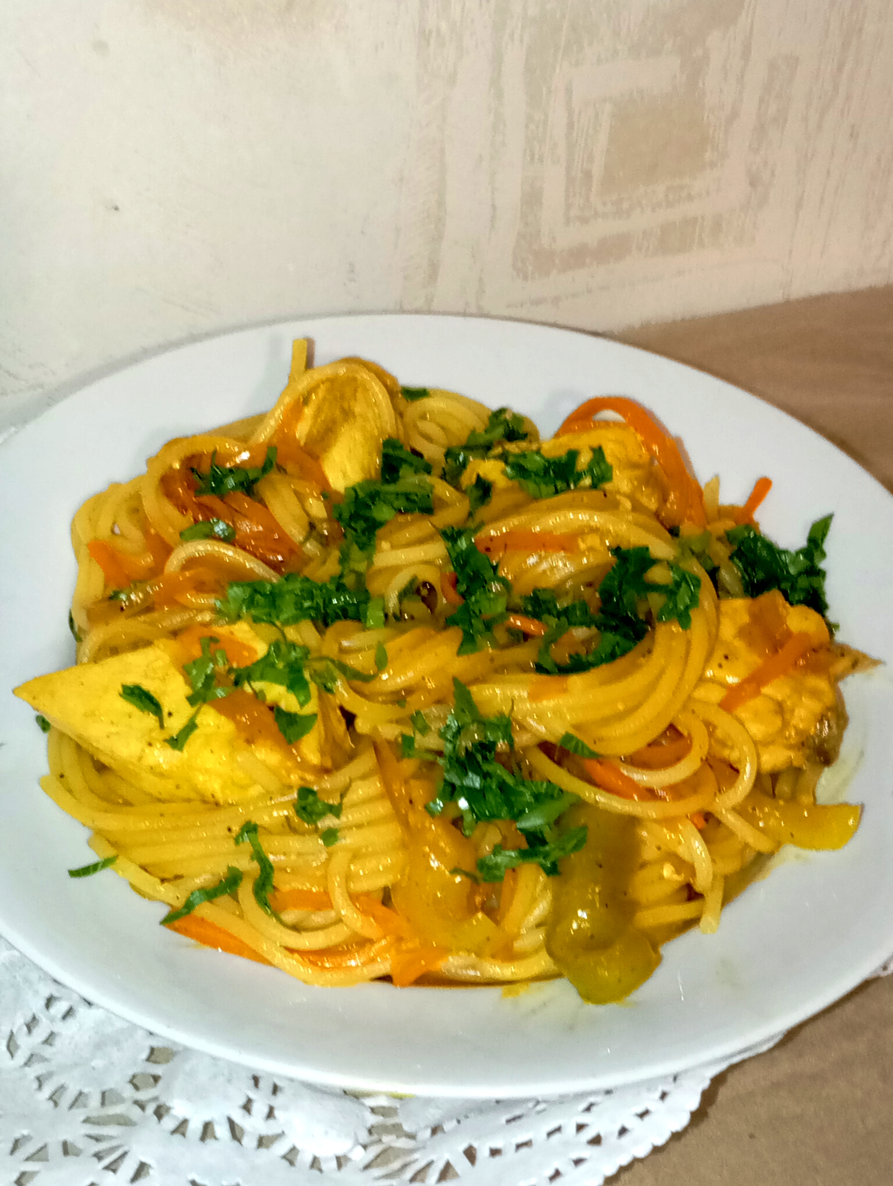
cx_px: 446
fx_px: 1921
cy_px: 593
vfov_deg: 34.3
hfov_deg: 26.2
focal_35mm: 56
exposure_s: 1/24
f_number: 1.8
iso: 1331
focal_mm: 4.22
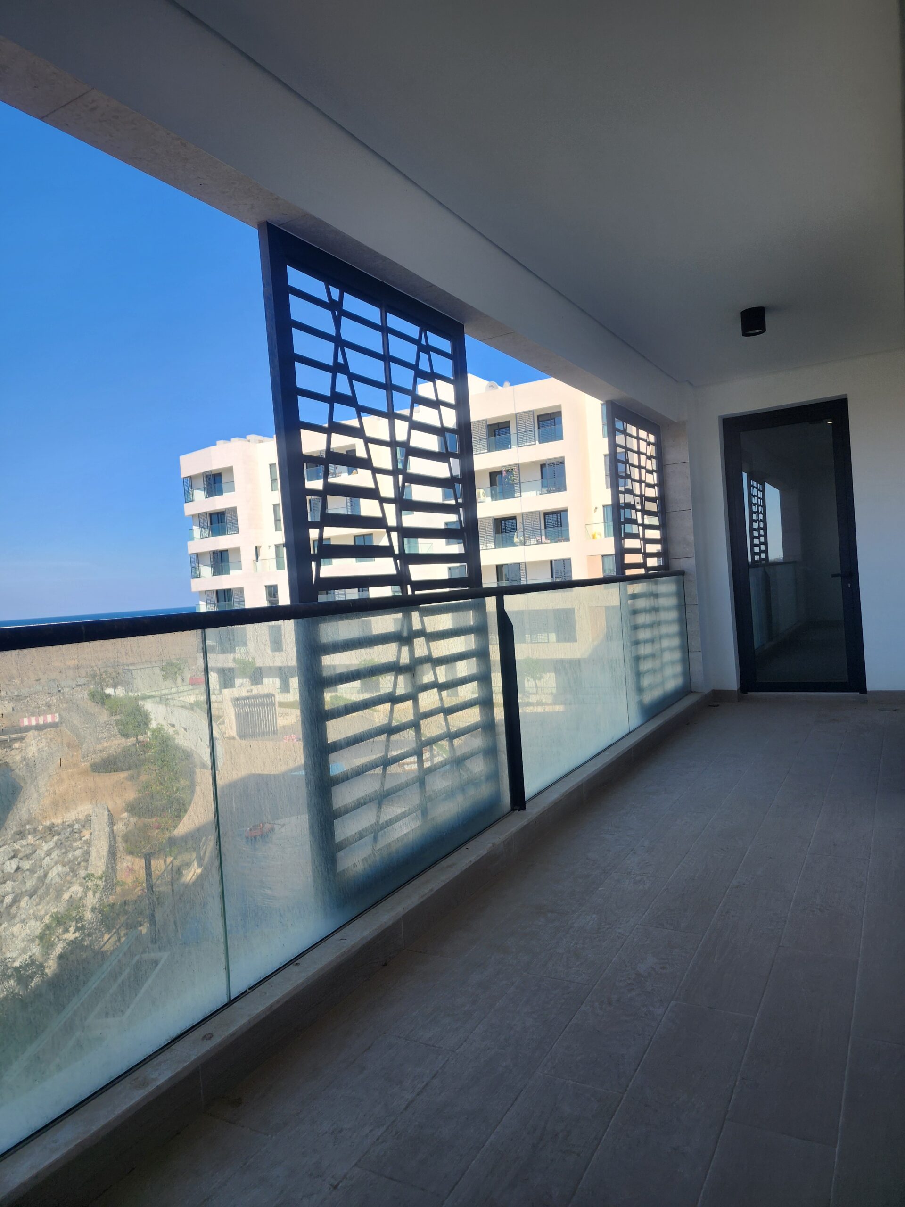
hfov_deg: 58.9
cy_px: 604
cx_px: 452
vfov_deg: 73.9
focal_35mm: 23
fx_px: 802
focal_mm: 6.4
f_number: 1.8
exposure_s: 1/744
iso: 12
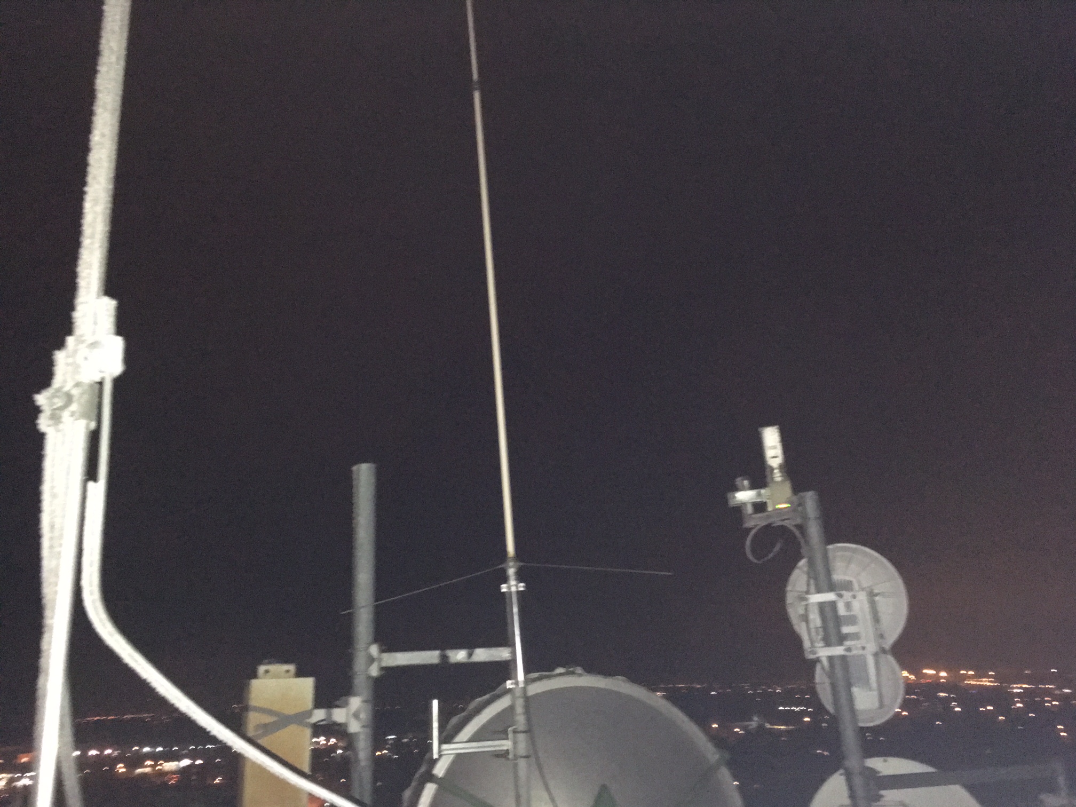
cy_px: 404
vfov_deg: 48.2
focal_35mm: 29
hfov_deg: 61.7
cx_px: 538
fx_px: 901
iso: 1000
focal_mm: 4.15
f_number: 2.2
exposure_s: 1/17
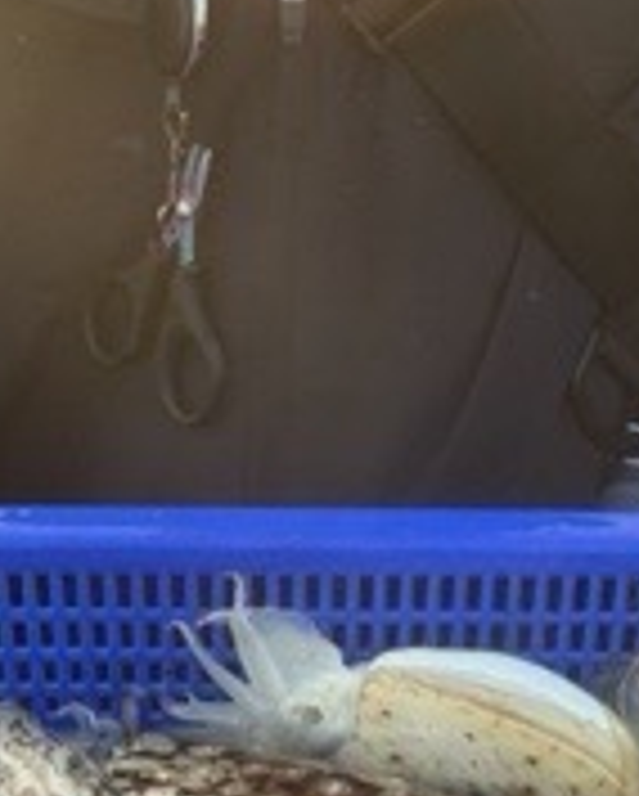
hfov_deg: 17.5
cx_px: 338
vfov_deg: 21.7
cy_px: 504
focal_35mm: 88
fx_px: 2077
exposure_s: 1/147
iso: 40
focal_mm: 2.22
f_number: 2.2
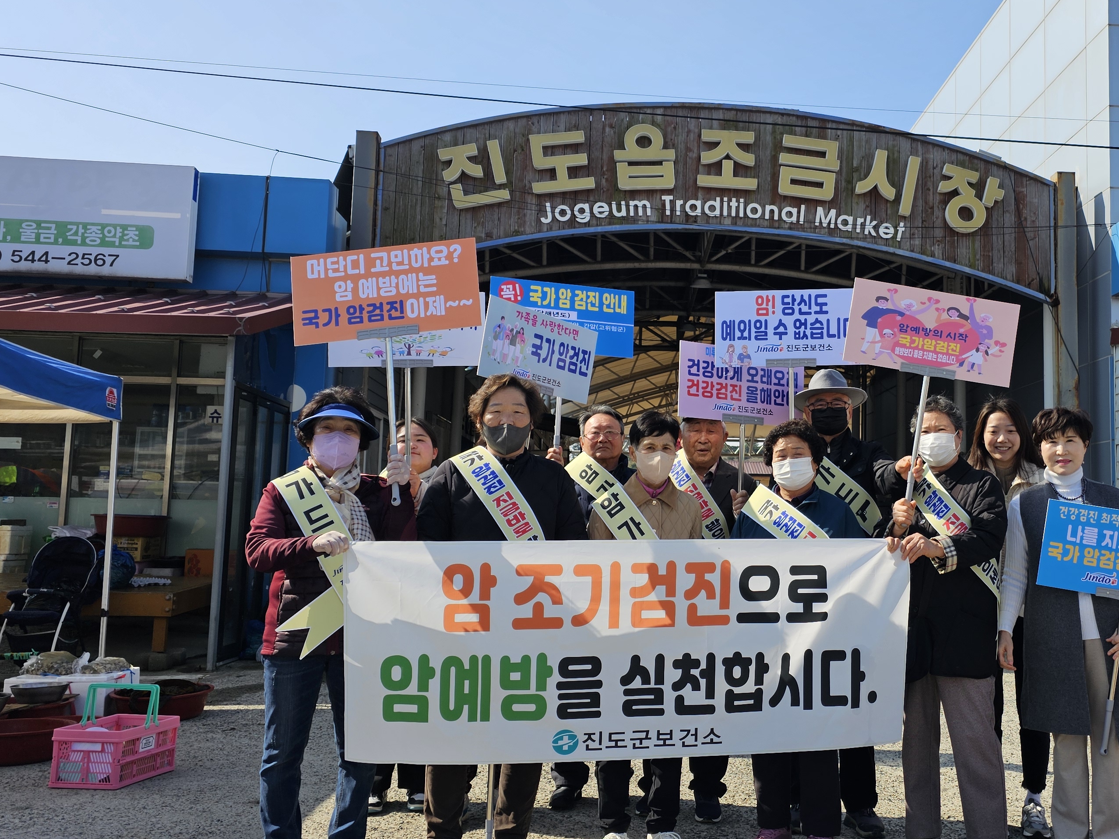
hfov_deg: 50.0
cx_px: 785
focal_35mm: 36
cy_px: 421
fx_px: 1164
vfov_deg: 39.7
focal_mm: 6.3
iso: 10
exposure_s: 1/820
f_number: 1.7
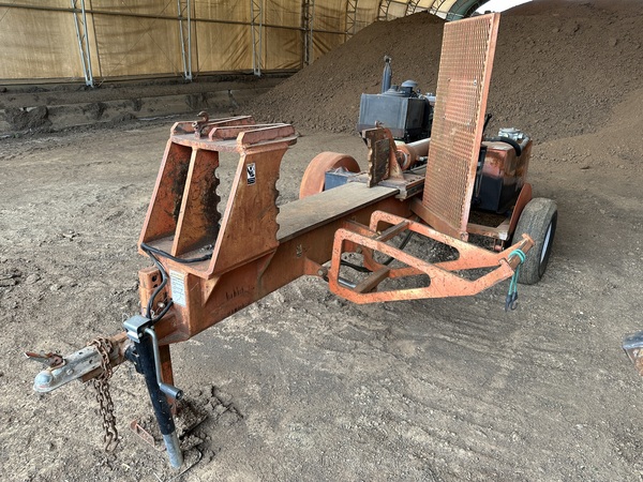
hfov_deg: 71.6
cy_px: 241
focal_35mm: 24
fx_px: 446
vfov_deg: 56.8
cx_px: 322
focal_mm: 6.86
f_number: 1.78
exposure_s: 1/134
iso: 64
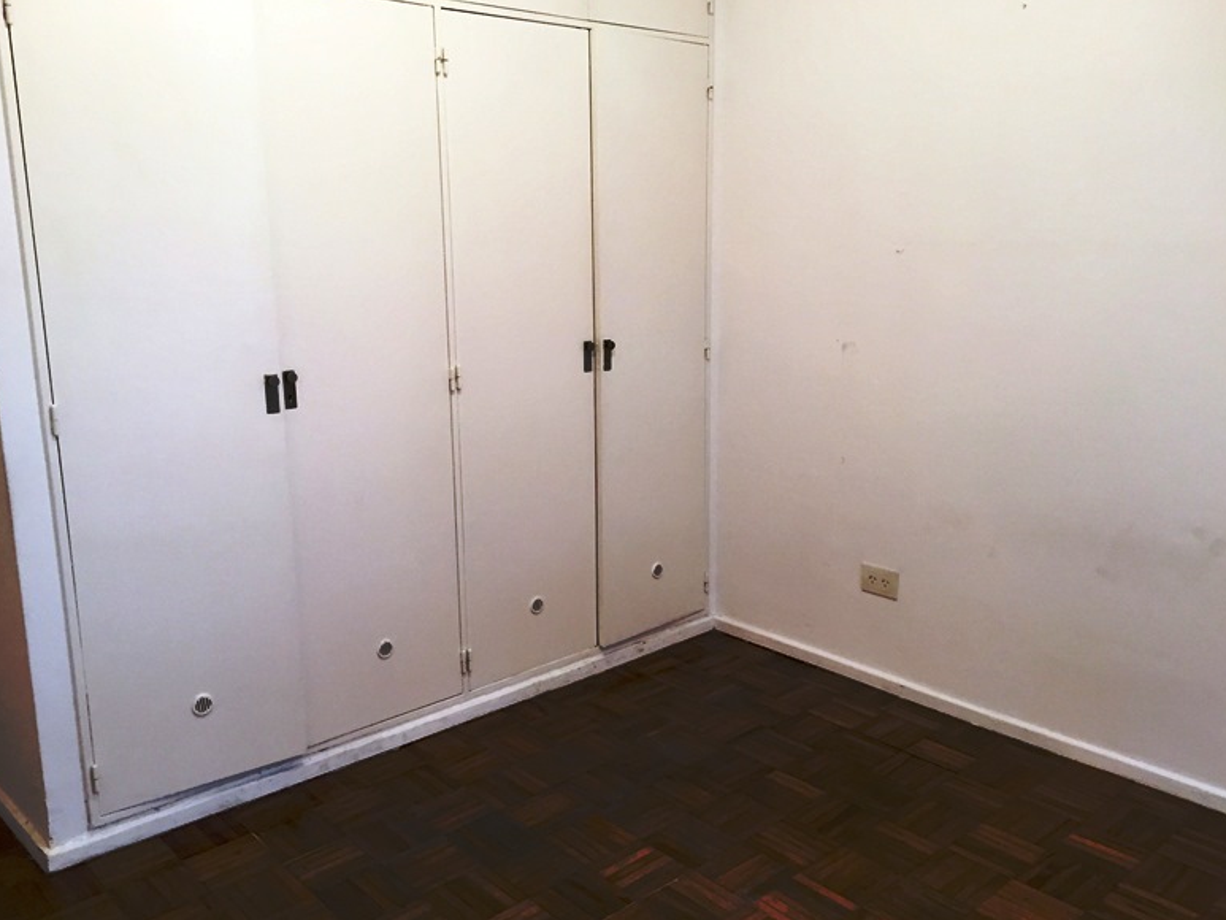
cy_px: 460
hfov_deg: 60.0
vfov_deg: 46.8
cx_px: 600
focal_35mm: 30
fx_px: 1063
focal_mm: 4.15
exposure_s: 1/33
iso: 125
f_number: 2.2
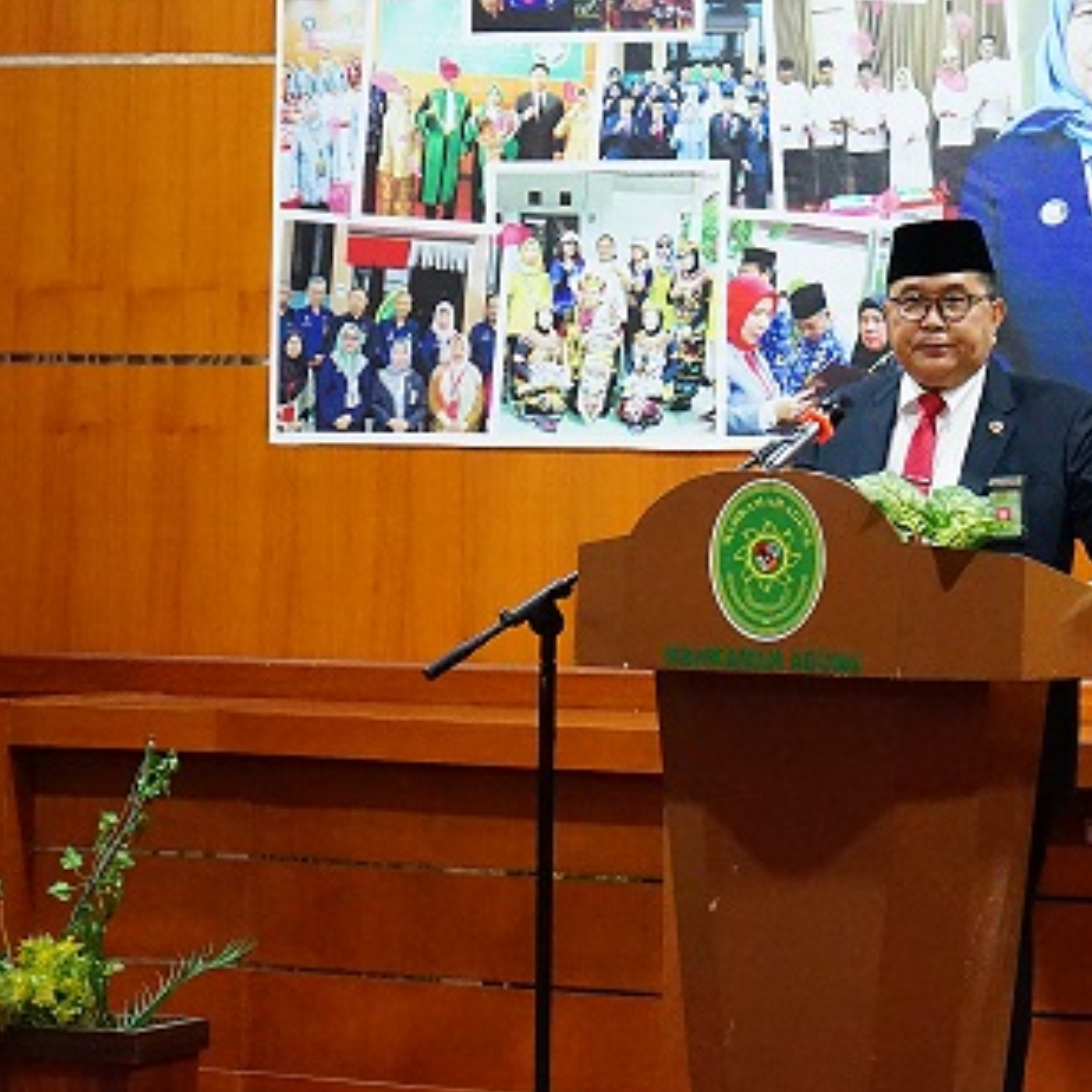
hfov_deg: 11.9
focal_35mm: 145
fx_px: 5175
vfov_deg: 12.0
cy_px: 493
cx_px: 1184
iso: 8000
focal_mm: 70
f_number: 6.3
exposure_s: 1/80
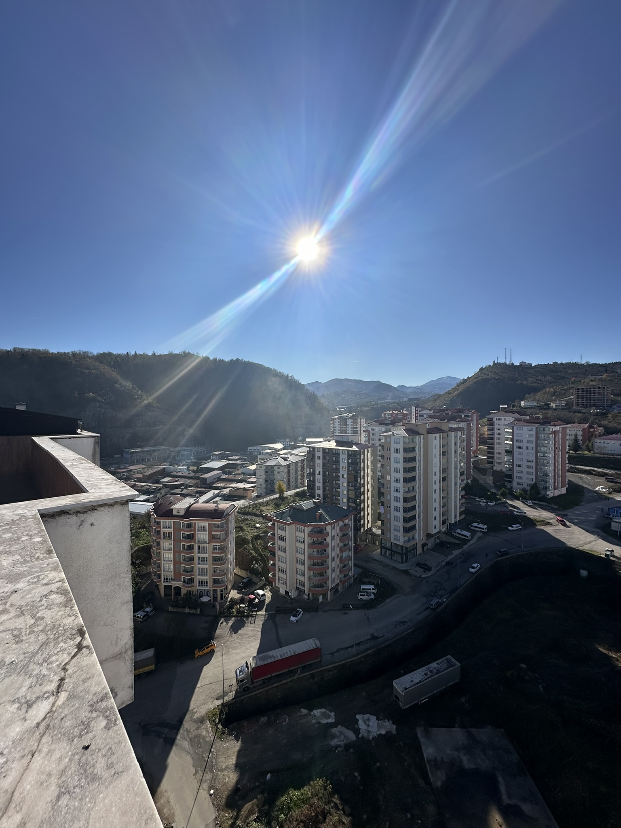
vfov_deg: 102.1
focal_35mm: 14
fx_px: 335
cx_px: 310
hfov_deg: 85.7
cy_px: 414
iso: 50
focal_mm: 2.22
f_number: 2.2
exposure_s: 1/4464
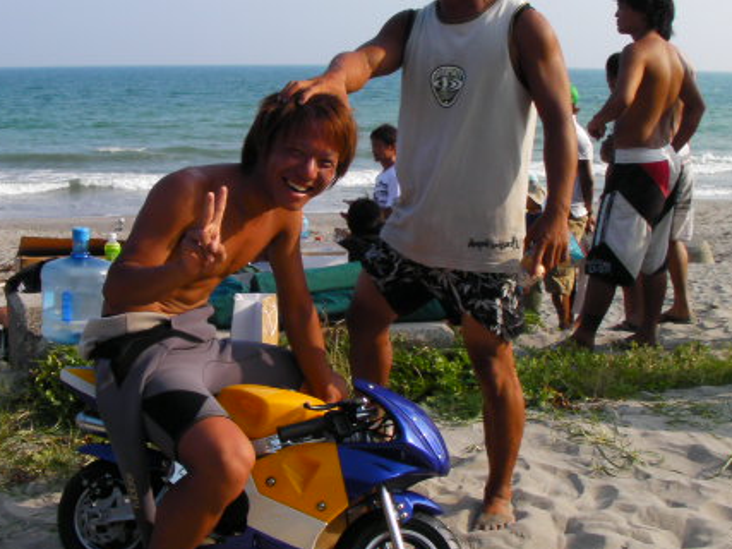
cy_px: 245
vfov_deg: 25.6
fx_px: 1205
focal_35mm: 57
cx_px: 331
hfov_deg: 33.8
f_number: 4
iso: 50
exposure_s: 1/343
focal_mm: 6.3
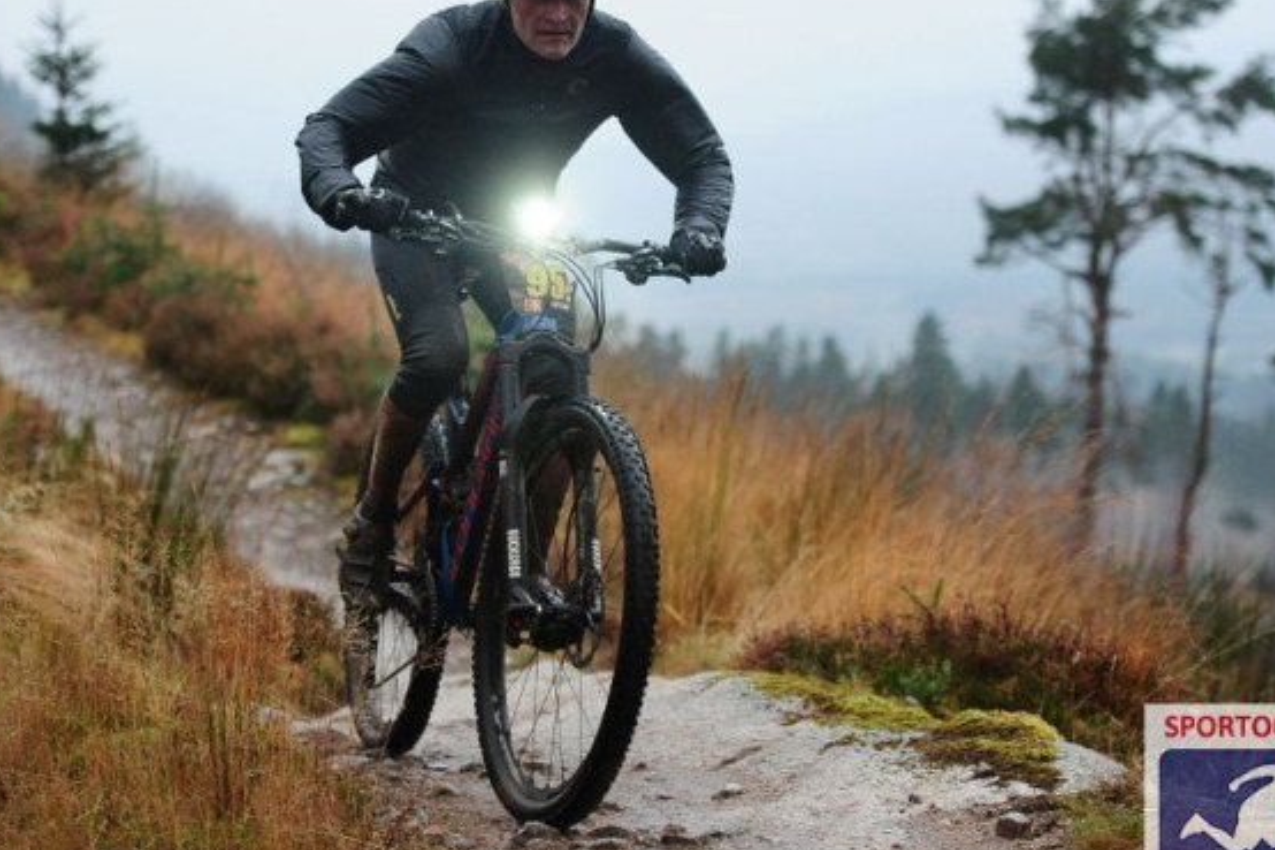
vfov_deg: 13.5
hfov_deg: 20.2
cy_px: 309
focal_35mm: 101
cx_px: 522
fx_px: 3576
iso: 2500
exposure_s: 1/640
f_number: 2.8
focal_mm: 70
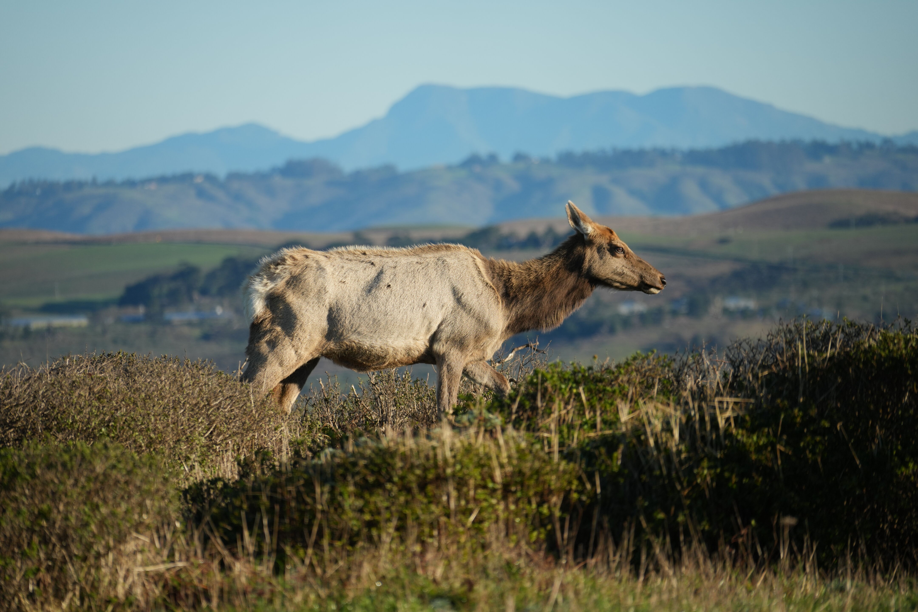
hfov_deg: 6.9
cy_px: 306
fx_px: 7649
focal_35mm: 300
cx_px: 459
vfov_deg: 4.6
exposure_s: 1/1000
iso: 400
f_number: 7.1
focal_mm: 300
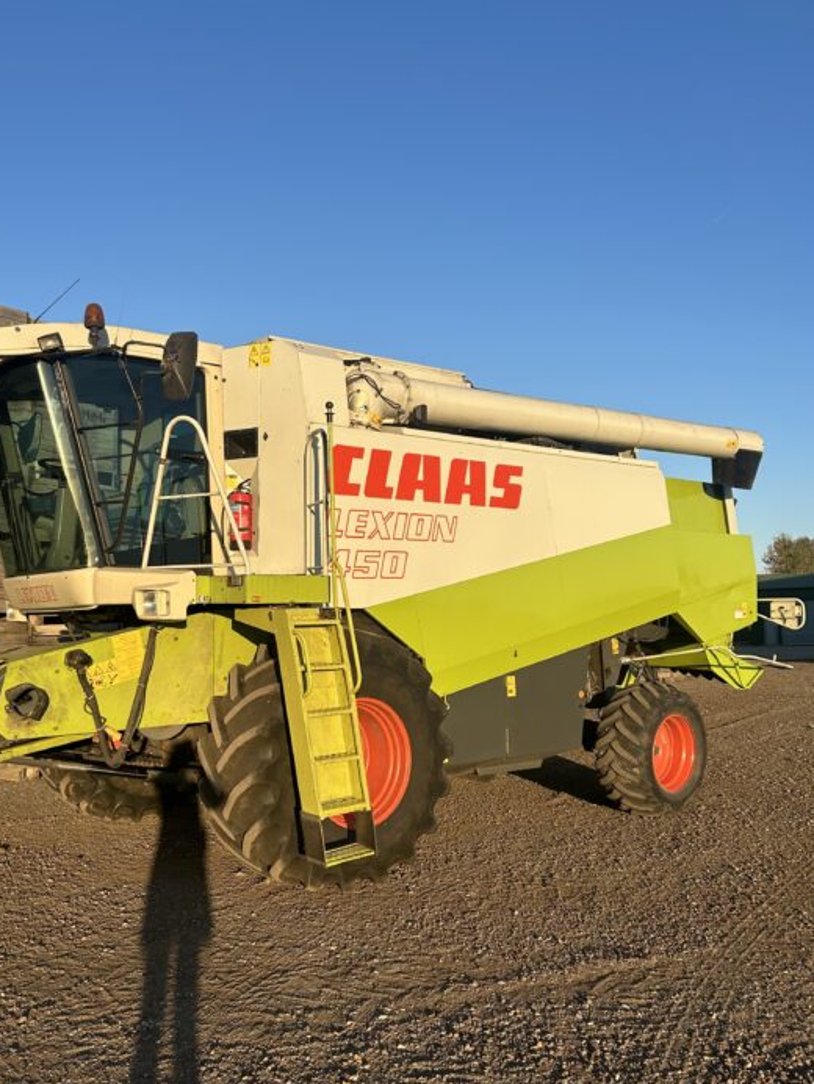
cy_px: 583
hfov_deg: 44.0
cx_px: 330
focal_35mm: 32
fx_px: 1003
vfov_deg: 56.7
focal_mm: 5.7
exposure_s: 1/2353
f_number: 1.5
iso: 50
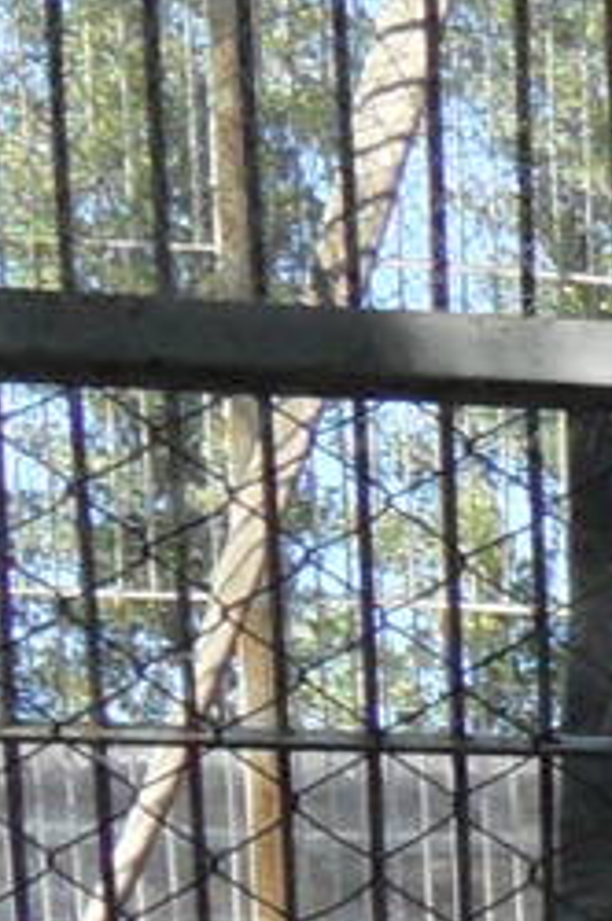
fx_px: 4091
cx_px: 2562
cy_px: 1168
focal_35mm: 160
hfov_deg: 6.6
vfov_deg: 12.5
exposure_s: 1/750
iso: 200
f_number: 3.2
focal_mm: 3.9
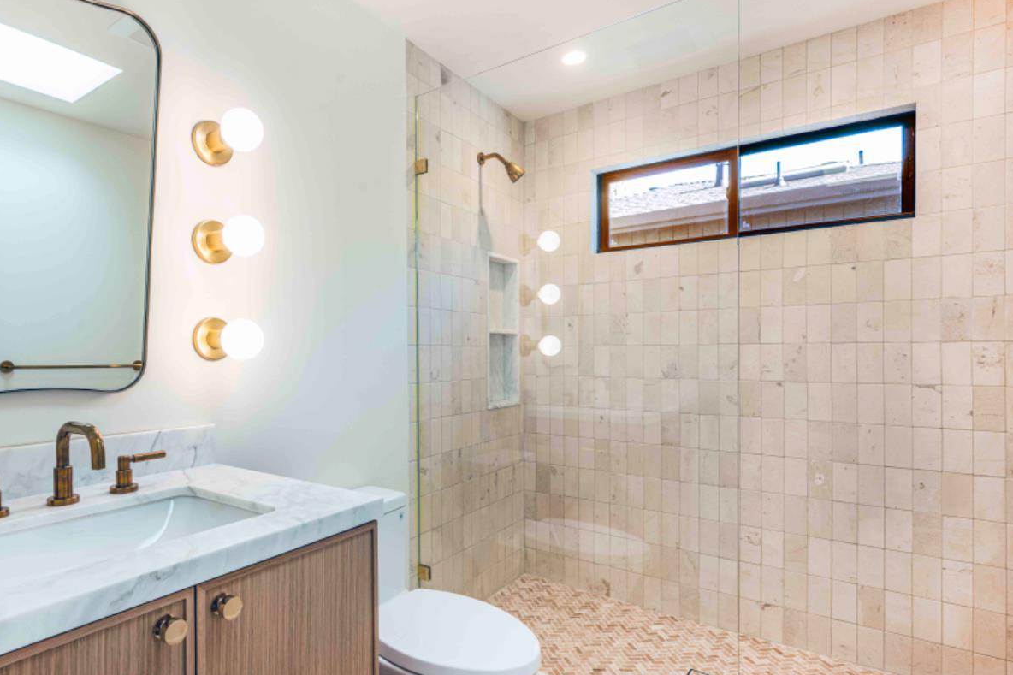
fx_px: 552
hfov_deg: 84.3
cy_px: 357
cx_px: 420
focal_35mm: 20
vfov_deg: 62.8
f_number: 9
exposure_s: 1/20
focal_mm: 15.5
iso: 400
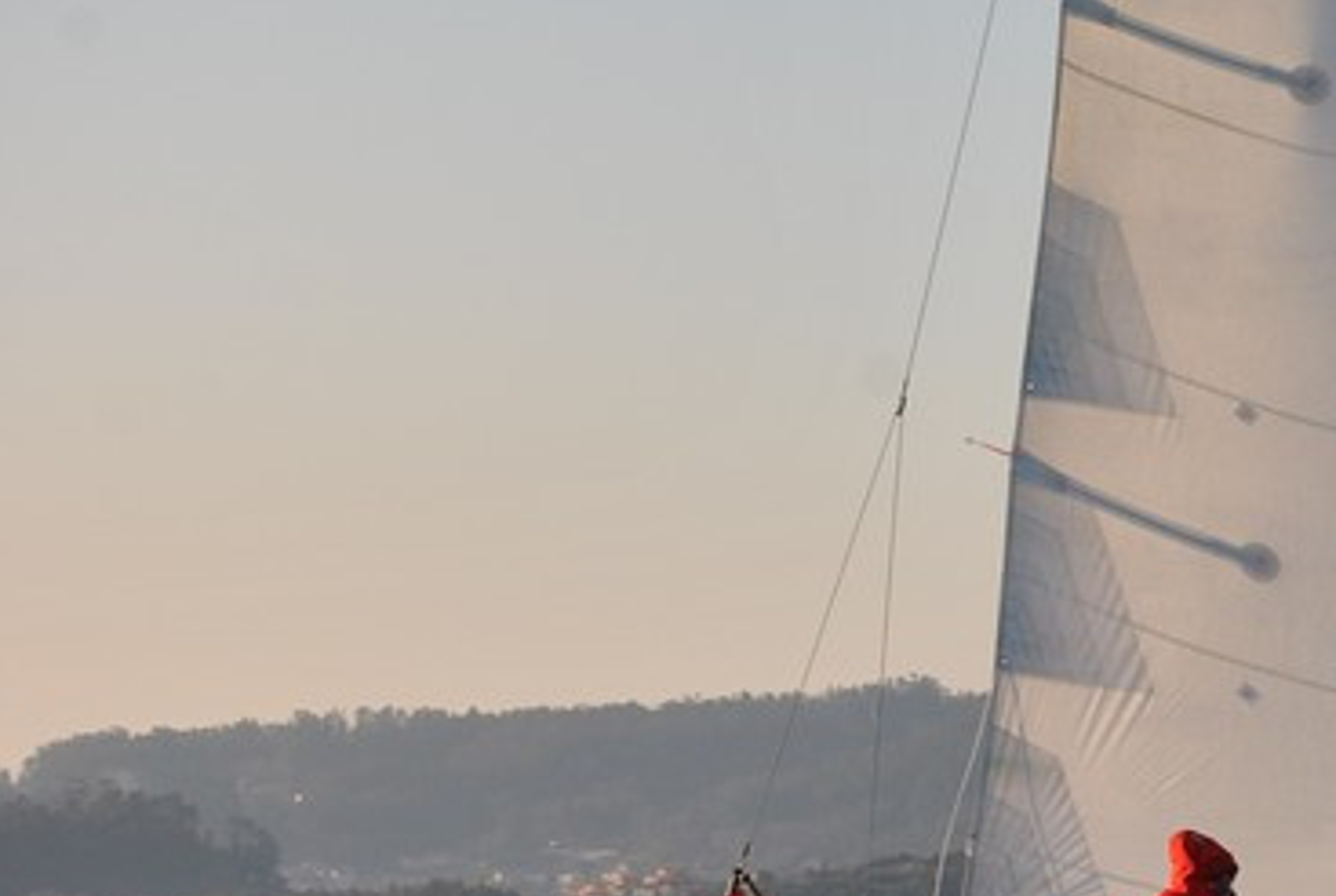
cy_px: 732
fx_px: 7479
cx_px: 1624
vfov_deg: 6.8
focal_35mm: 201
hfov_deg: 10.0
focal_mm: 55
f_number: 7.1
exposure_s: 1/200
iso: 100
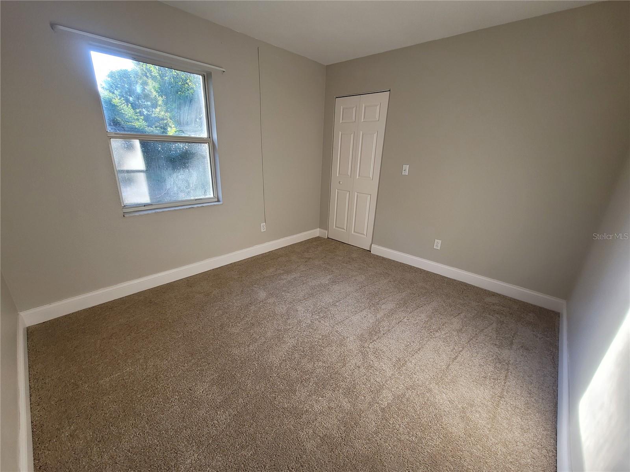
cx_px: 315
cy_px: 236
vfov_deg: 89.9
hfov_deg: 106.2
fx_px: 237
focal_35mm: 13
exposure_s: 1/60
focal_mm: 2.2
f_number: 2.2
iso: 100
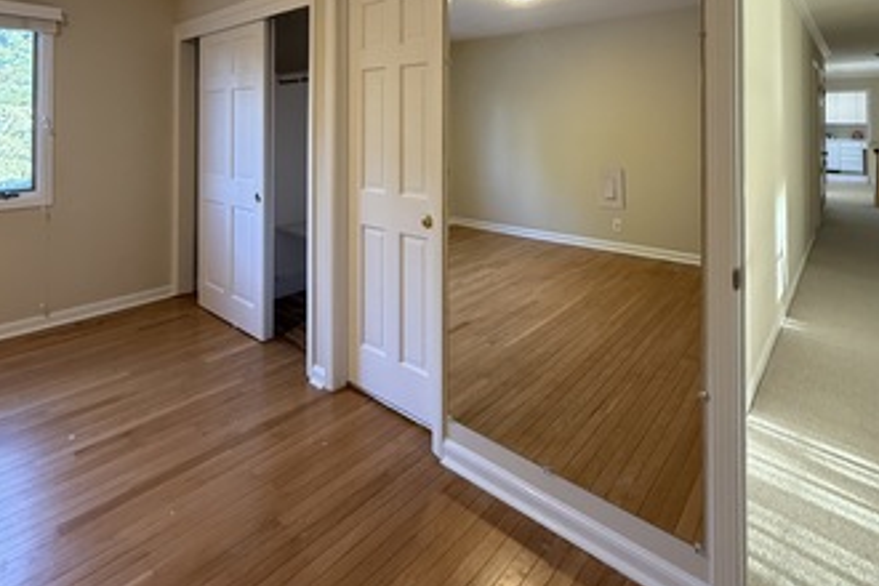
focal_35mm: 20
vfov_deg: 57.4
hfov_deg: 84.0
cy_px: 119
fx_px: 488
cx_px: 442
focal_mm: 2.22
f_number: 2.2
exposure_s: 1/120
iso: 400
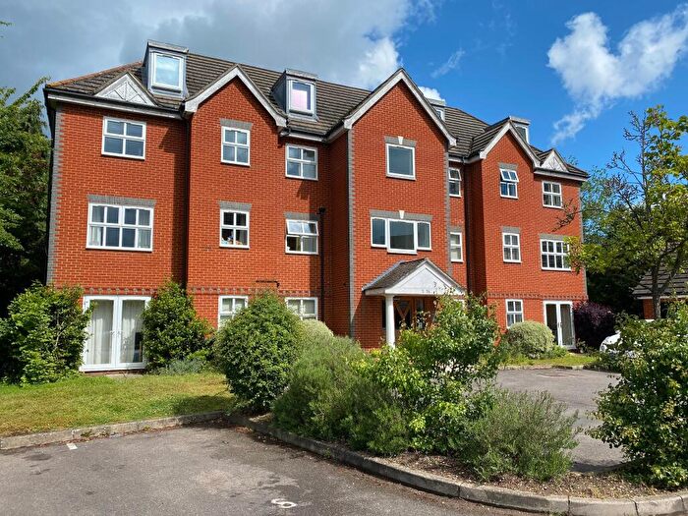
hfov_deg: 67.3
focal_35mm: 26
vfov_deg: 53.1
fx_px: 517
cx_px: 344
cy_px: 258
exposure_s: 1/2358
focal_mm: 4.25
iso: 32
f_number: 1.8
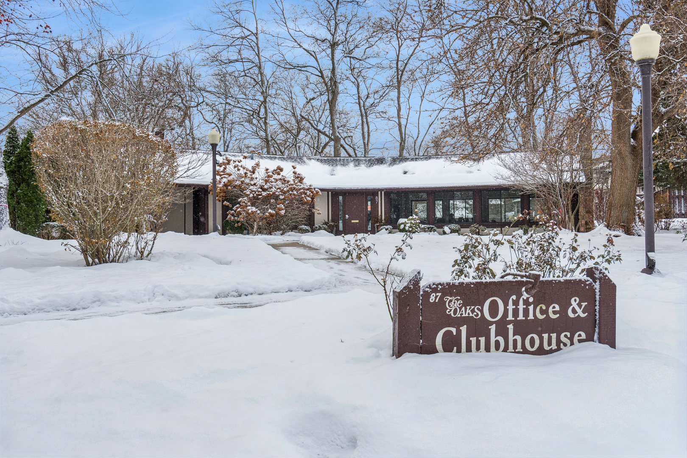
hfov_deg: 57.2
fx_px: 630
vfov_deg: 40.0
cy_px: 229
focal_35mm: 33
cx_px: 344
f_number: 8
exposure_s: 1/200
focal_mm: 22
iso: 320
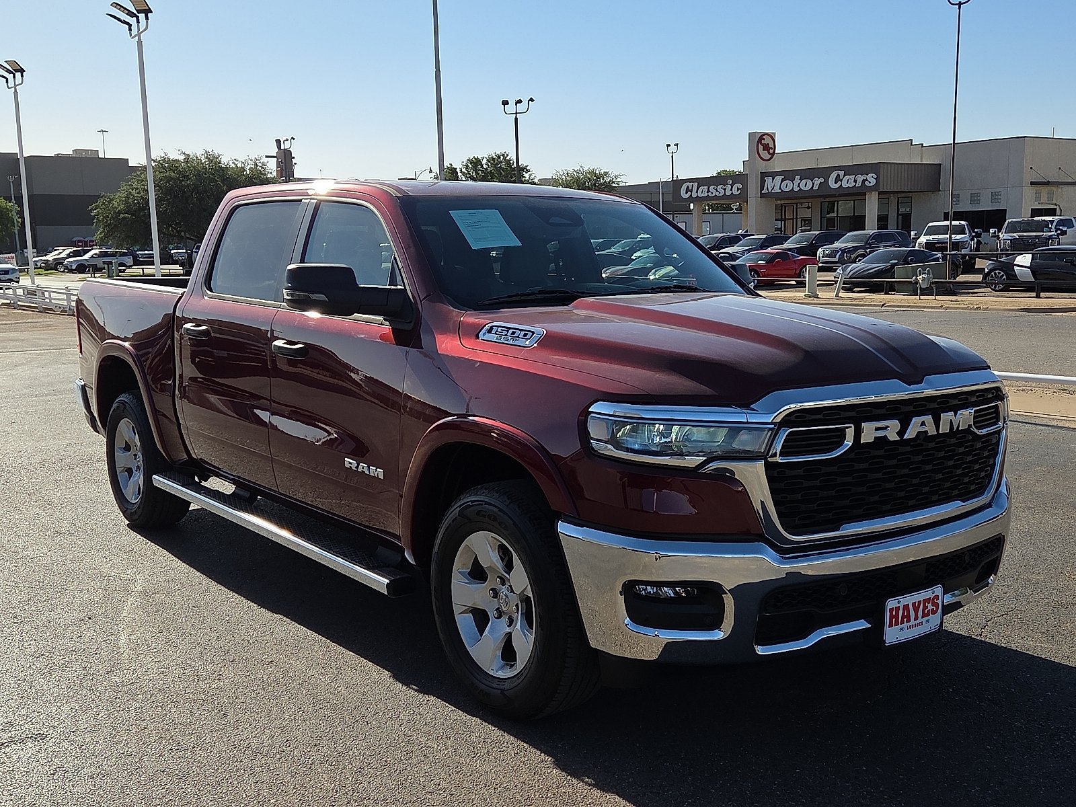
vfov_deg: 38.7
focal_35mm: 37
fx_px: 1150
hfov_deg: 50.1
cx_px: 538
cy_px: 404
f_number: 1.8
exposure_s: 1/10000
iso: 77
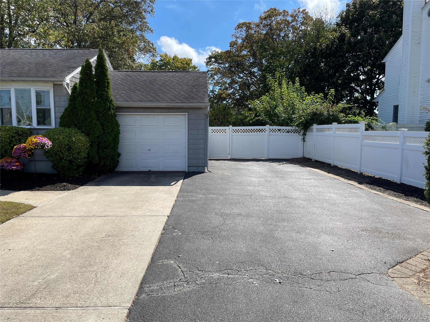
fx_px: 323
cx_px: 215
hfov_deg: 67.3
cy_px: 161
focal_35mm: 26
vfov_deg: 53.1
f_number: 1.6
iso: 32
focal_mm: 4.2
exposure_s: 1/2817
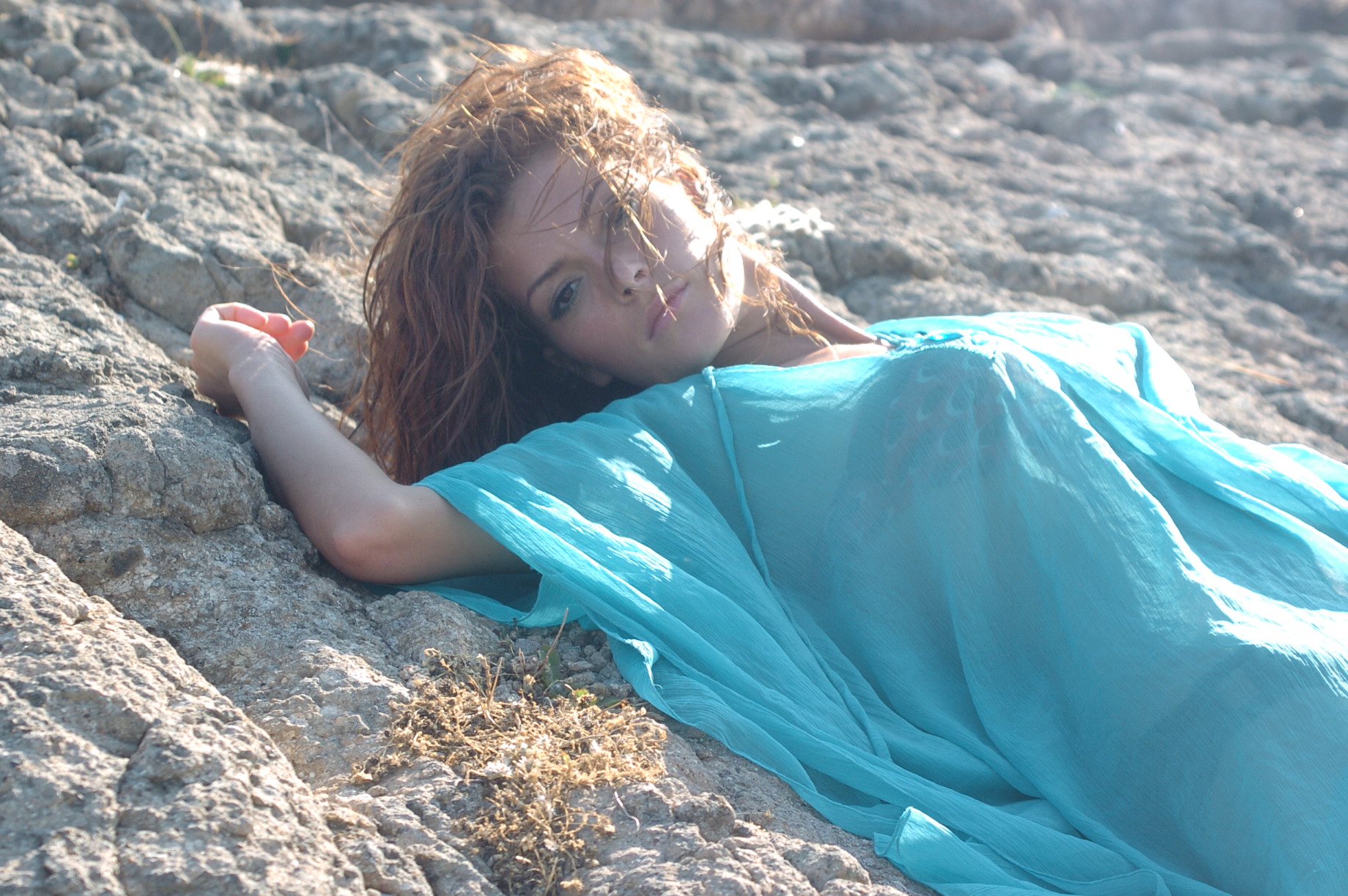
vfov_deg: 14.7
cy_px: 448
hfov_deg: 21.9
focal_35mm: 93
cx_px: 674
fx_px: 3480
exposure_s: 1/250
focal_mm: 62
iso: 200
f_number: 7.6
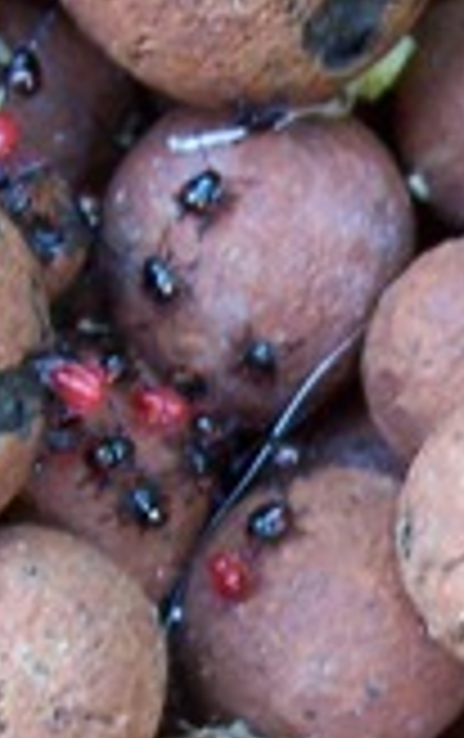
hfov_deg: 9.7
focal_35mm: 135
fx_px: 2722
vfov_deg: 15.3
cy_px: 668
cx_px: 437
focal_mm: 5.6
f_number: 2.7
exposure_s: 1/15
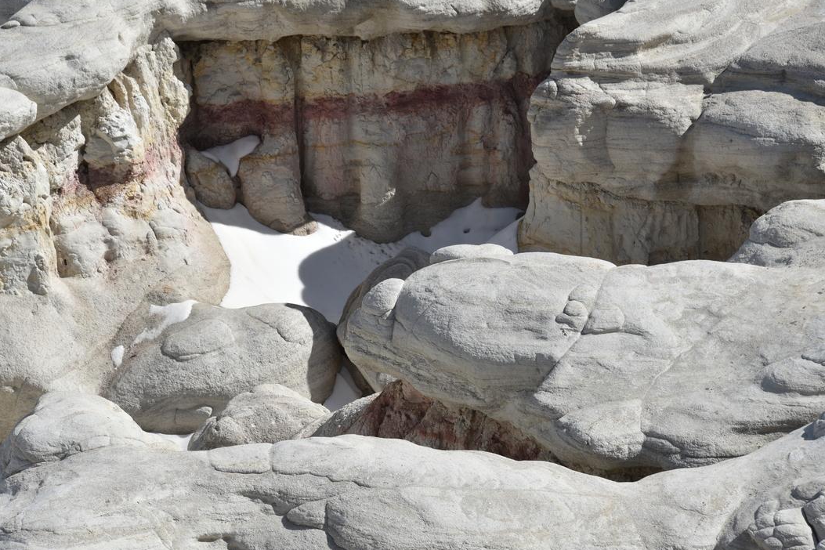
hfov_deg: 8.9
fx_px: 5293
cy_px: 230
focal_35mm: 231
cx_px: 375
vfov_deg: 5.9
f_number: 9
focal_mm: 190
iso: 100
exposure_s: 1/400
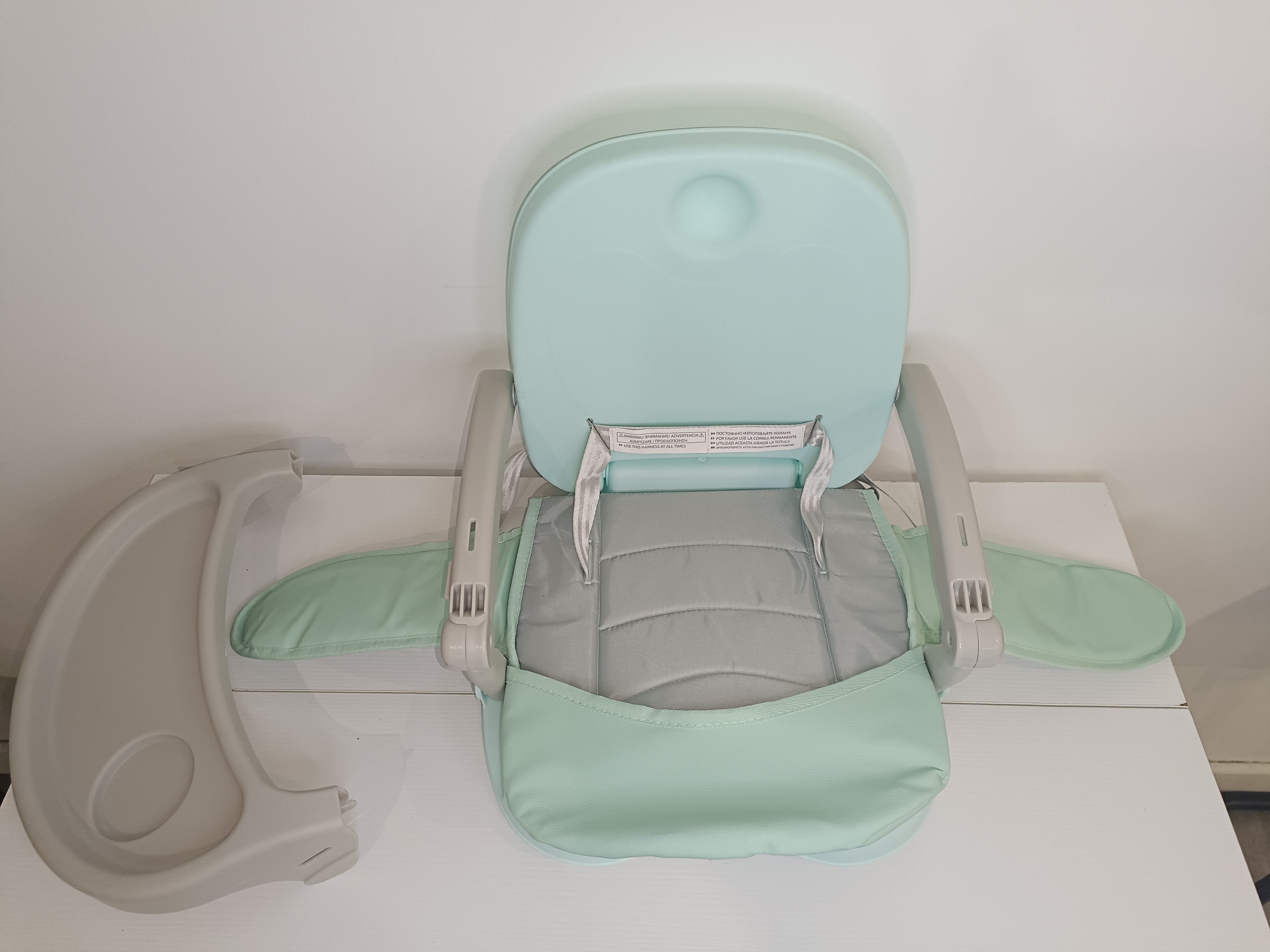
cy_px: 476
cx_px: 635
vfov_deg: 54.9
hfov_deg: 69.4
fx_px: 917
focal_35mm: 25
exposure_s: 1/50
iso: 937
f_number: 1.79
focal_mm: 4.74
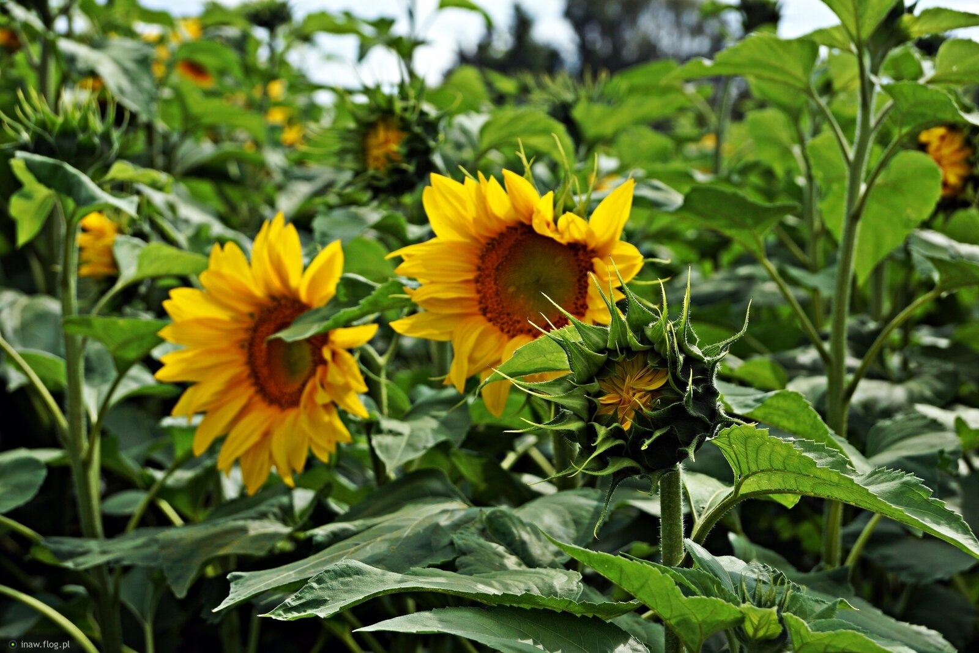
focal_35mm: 82
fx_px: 2244
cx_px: 490
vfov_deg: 16.6
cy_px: 326
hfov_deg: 24.6
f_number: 5.6
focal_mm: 55
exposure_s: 1/500
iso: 100
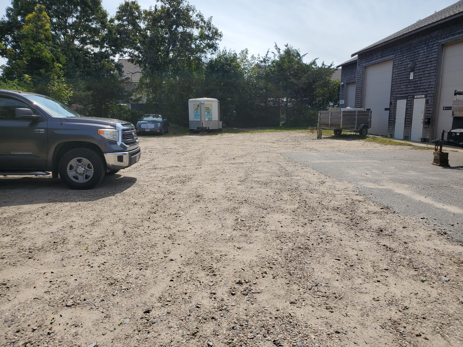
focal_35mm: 26
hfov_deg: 67.3
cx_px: 232
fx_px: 348
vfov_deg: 53.1
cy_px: 174
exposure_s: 1/2128
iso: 50
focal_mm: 4.3
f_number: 2.4
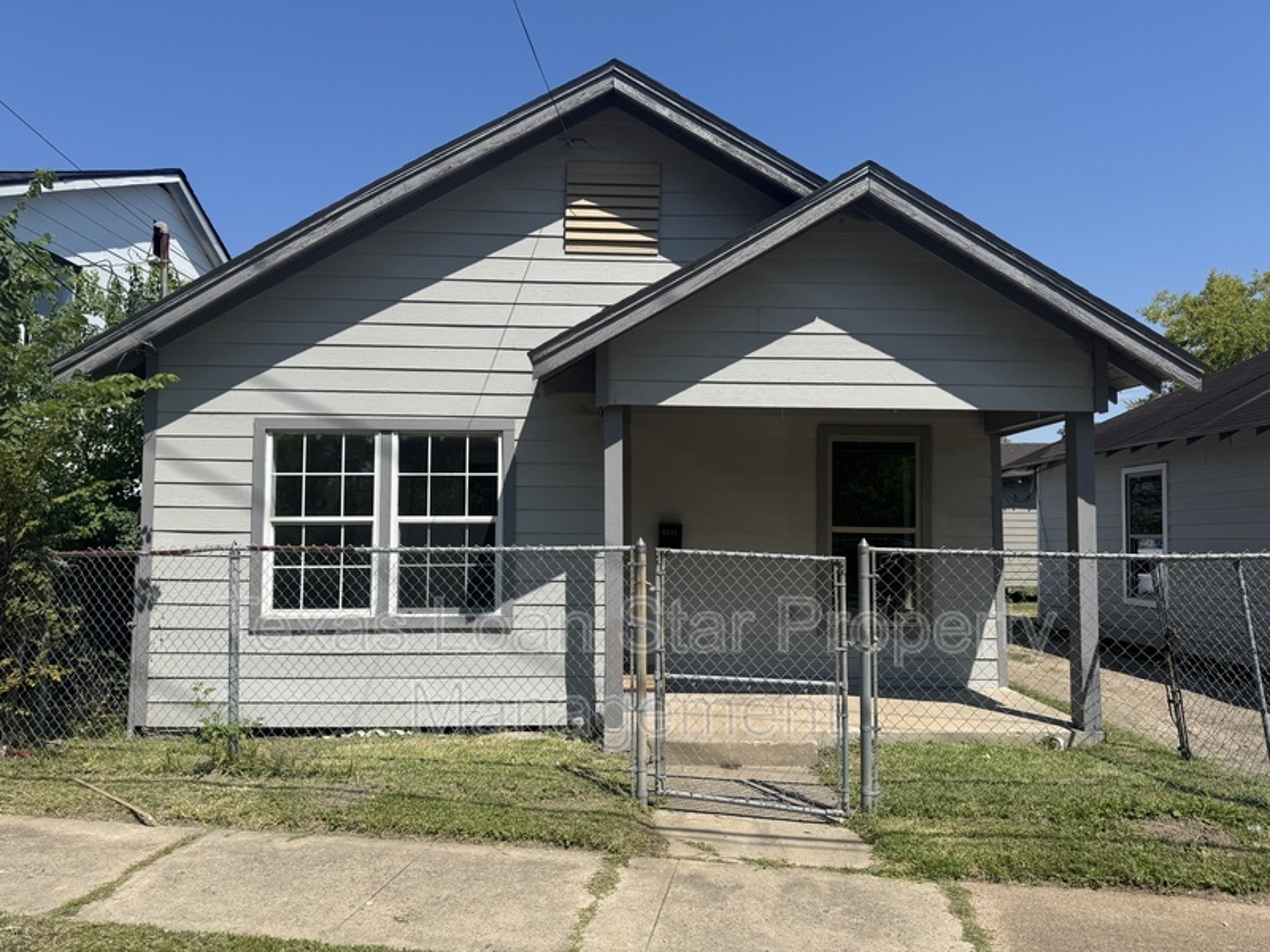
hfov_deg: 71.6
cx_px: 635
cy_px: 476
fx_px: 881
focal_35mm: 24
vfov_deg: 56.8
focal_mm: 6.76
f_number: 1.78
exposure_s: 1/5348
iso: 80
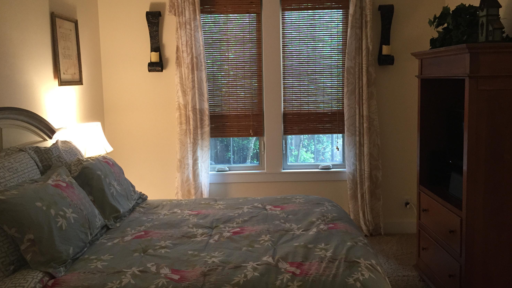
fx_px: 434
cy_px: 117
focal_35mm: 32
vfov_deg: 36.6
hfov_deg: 61.0
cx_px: 255
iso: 125
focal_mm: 4.15
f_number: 2.2
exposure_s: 1/30
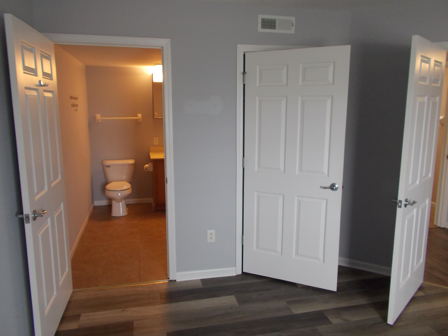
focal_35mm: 26
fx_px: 336
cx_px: 224
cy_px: 168
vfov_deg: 53.1
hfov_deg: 67.3
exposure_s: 1/25
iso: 200
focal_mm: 4.6
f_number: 3.2
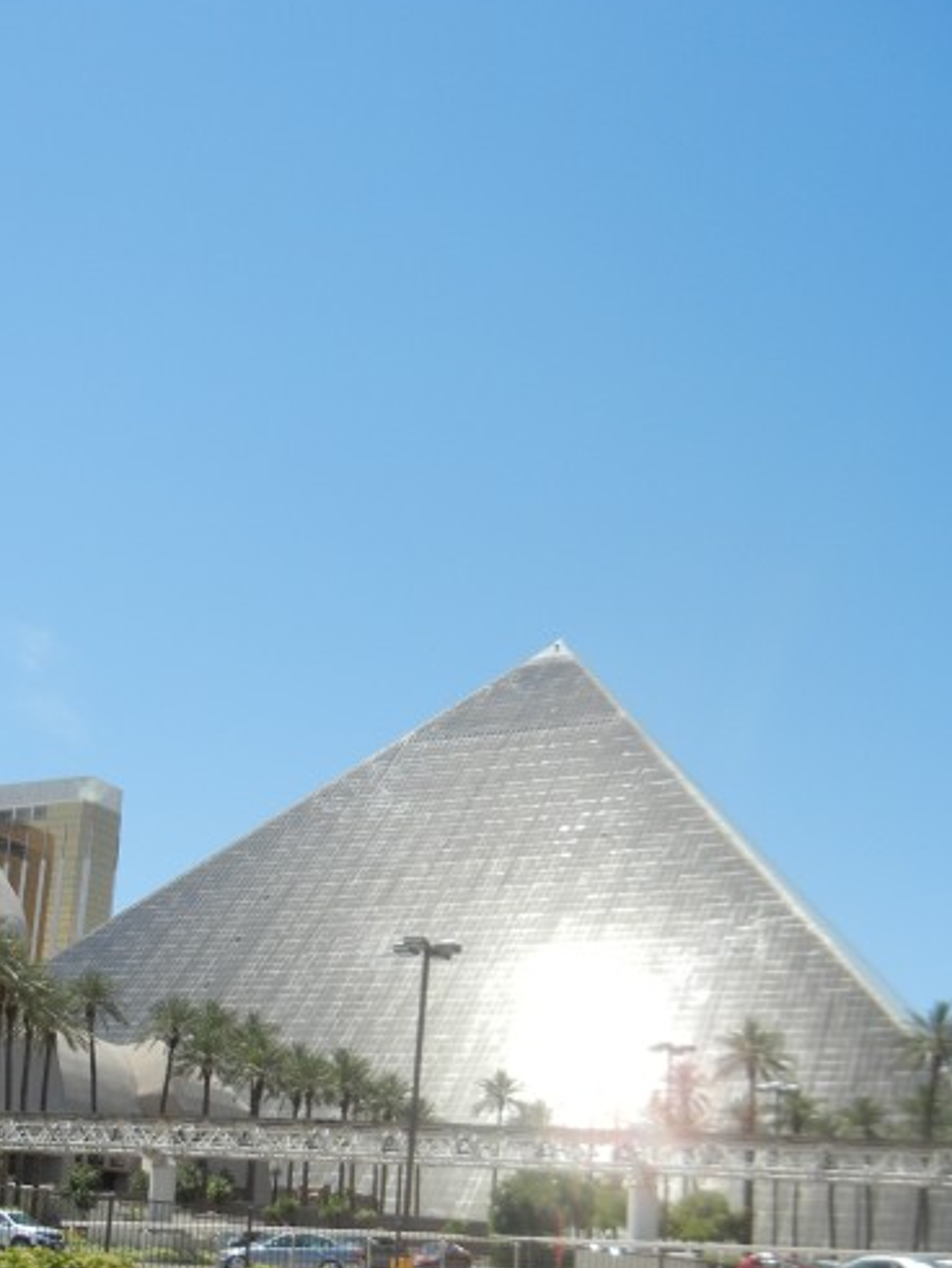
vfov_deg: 39.6
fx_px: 1722
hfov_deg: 30.7
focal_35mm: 47
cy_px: 916
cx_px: 331
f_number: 7
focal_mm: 5.4
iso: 160
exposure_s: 1/392
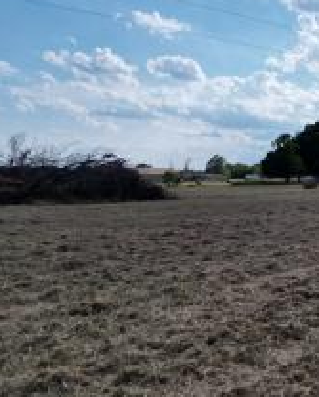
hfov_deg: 29.2
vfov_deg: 41.0
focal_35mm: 45
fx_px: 530
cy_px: 164
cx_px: 376
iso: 110
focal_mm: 6.72
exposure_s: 1/6000
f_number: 1.7
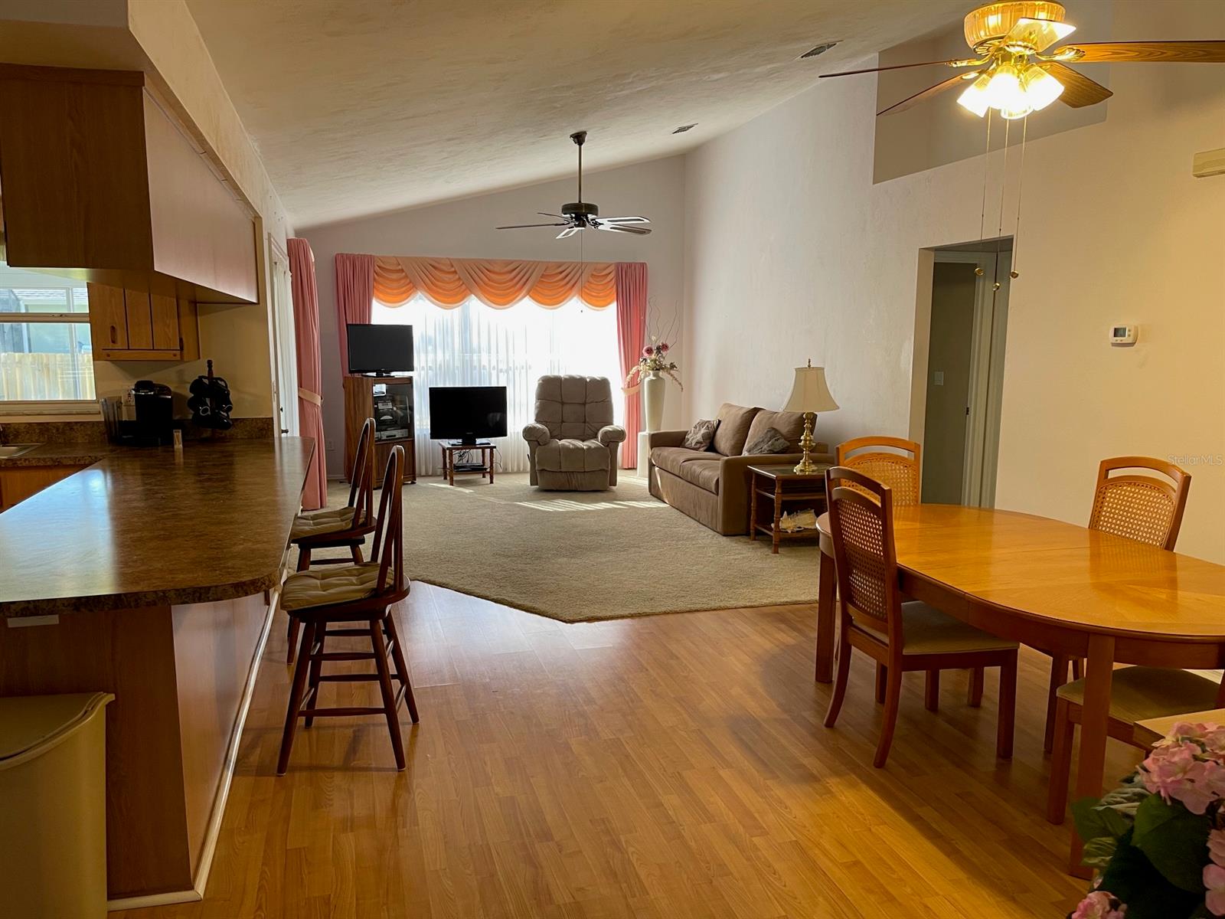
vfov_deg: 53.1
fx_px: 920
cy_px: 460
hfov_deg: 67.3
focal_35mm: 26
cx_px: 612
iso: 100
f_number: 1.6
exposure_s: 1/60
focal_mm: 5.1
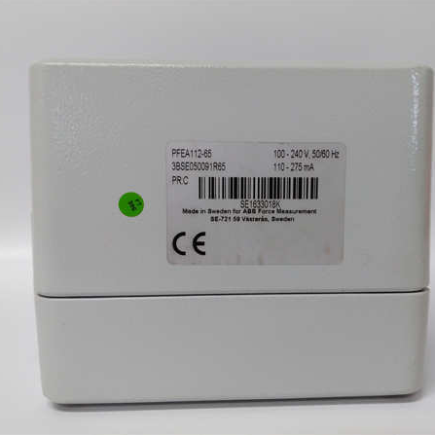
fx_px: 455
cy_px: 217
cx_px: 240
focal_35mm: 32
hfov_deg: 51.0
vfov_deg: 51.1
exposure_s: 1/30
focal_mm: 3.79
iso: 164
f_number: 2
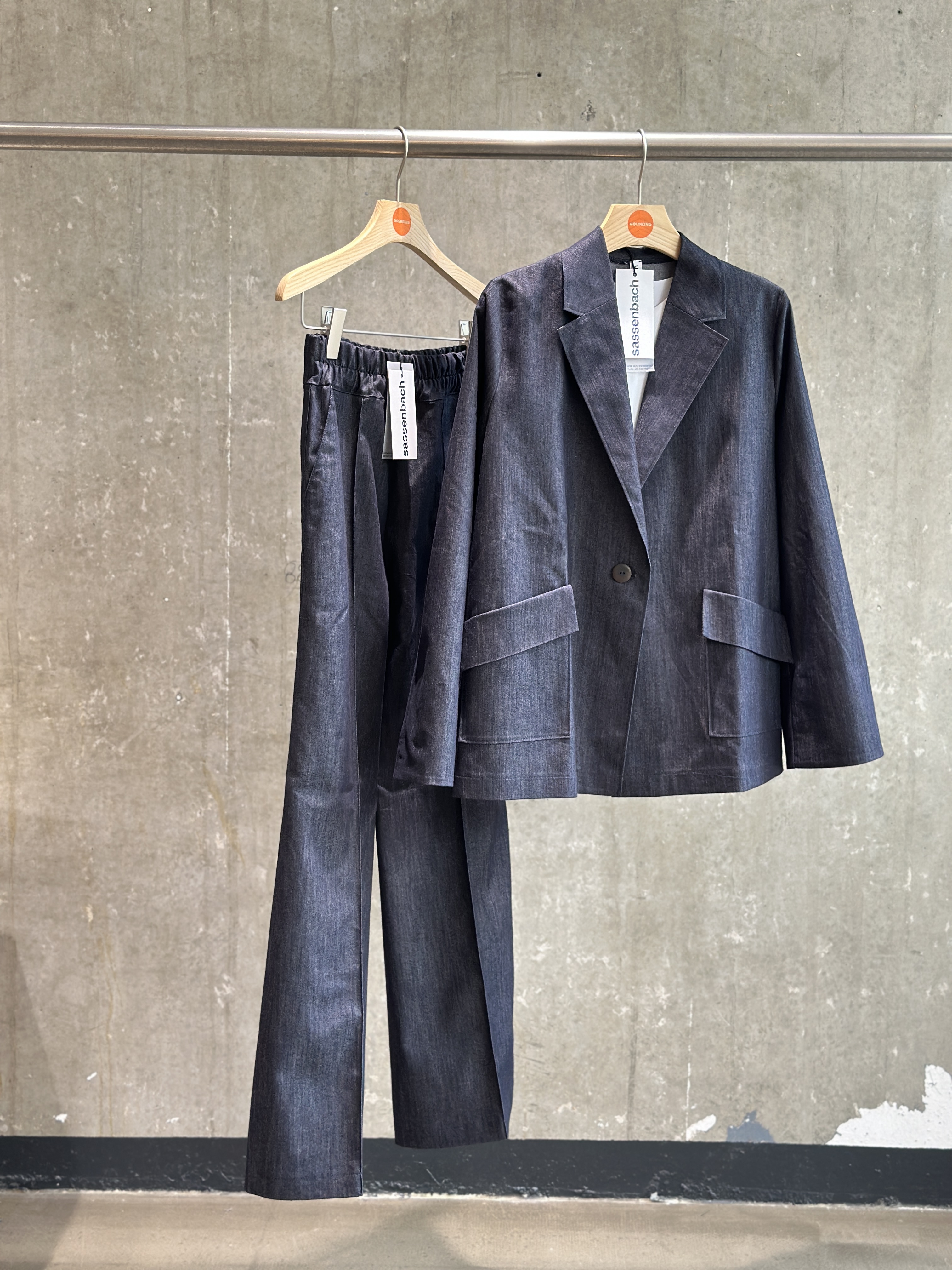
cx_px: 476
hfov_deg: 30.3
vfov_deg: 39.7
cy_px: 635
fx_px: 1760
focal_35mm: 48
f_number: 1.78
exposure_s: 1/91
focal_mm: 6.86
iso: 125
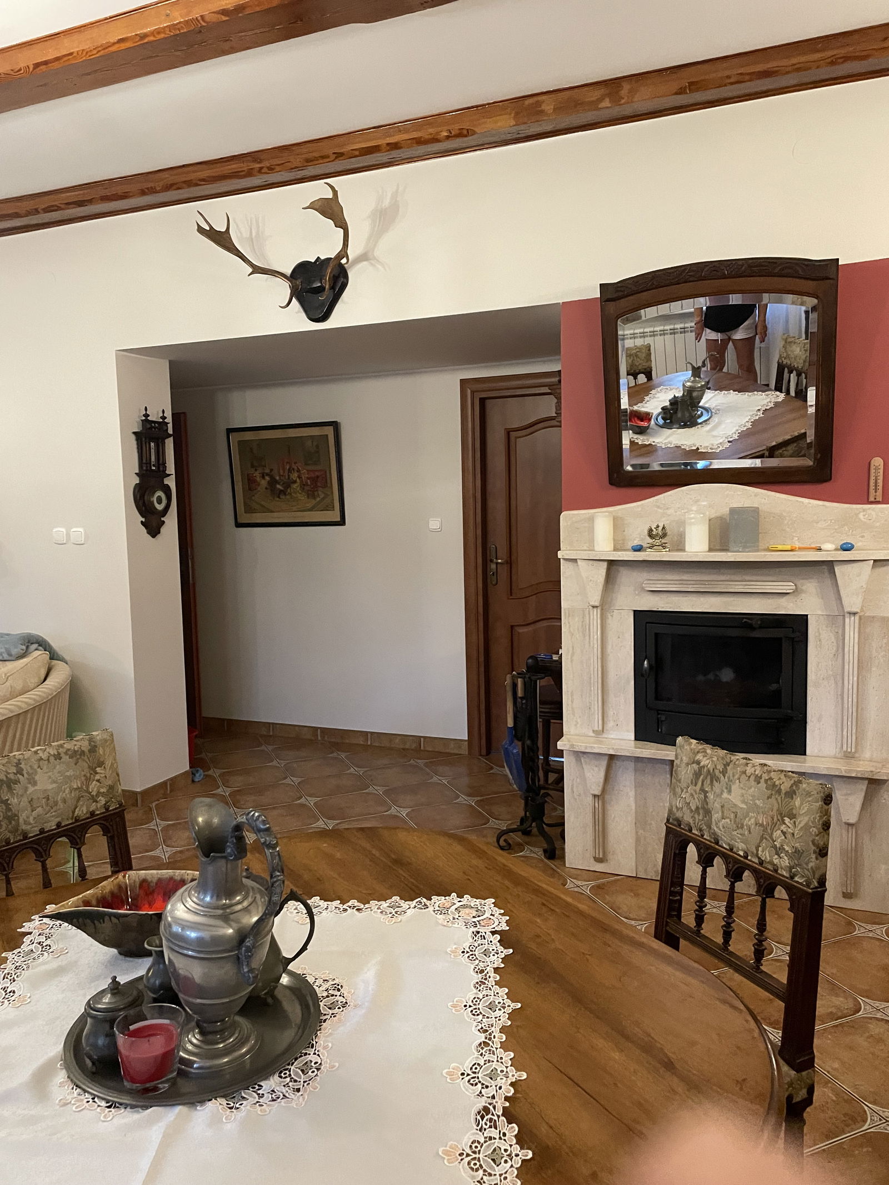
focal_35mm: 26
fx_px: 890
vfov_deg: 67.3
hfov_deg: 53.1
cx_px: 444
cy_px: 592
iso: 500
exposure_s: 1/50
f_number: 1.6
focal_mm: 4.2
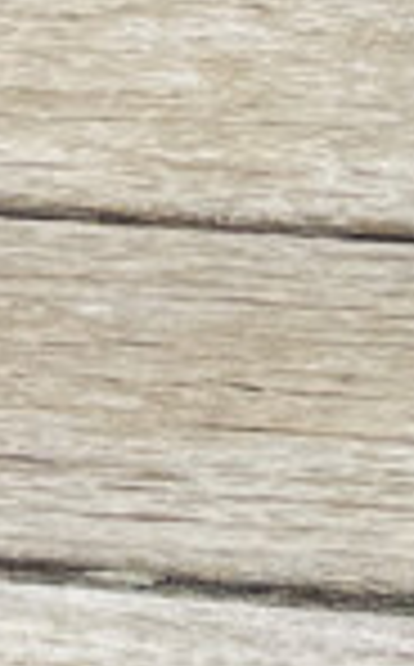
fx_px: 3607
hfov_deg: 6.2
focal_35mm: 199
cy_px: -1721
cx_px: 1026
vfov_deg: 8.0
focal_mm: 4.2
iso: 32
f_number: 1.6
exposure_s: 1/3205
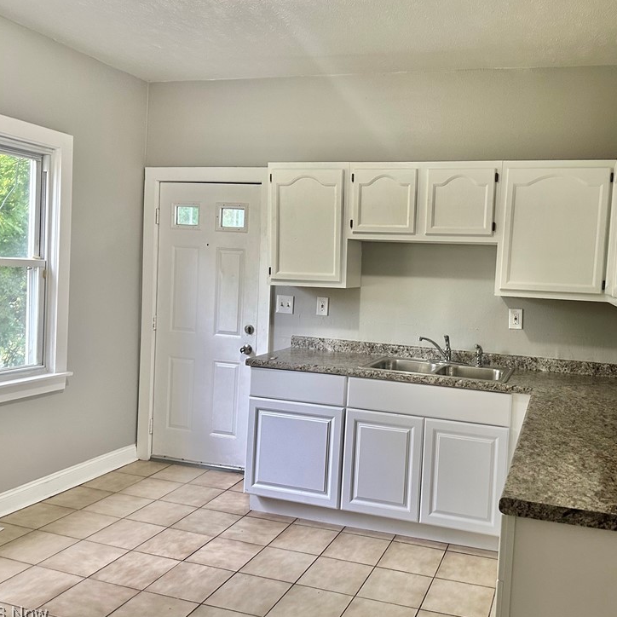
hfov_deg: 53.2
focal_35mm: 30
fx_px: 605
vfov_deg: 54.0
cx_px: 400
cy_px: 305
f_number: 1.78
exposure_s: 1/60
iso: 250
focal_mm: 6.86
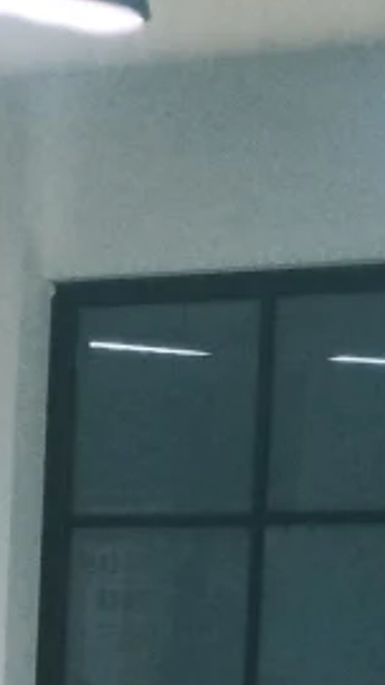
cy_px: 911
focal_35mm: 220
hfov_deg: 4.7
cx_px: -1507
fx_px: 3990
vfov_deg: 9.6
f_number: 2
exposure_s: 1/140
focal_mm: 23
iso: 1600
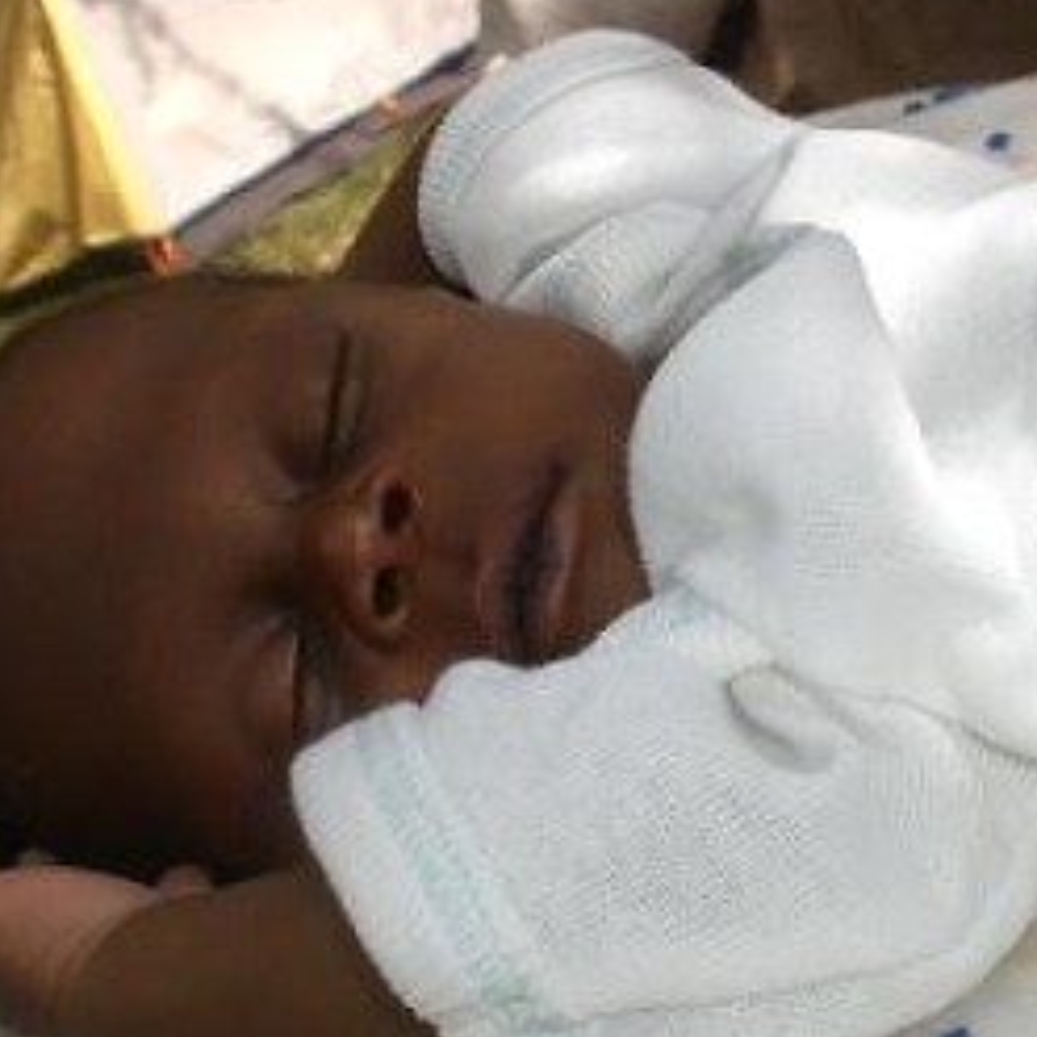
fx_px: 2203
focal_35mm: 65
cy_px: 631
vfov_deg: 26.4
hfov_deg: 26.1
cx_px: 794
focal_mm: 6.3
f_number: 4.4
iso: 50
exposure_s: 1/400
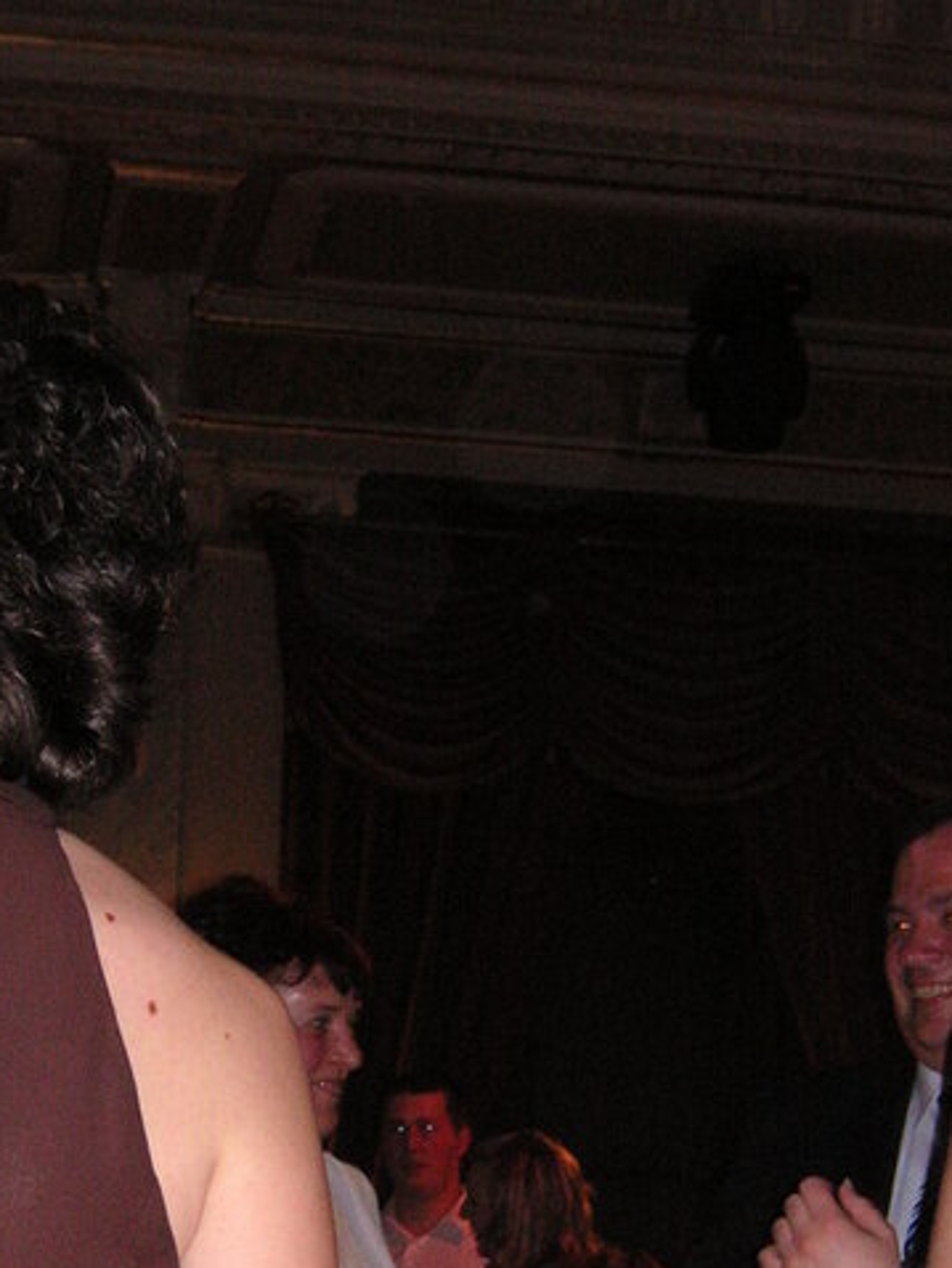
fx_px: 3737
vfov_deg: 19.0
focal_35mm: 102
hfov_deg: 14.5
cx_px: 342
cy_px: 1040
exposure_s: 1/60
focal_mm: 10.2
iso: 160
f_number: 3.9
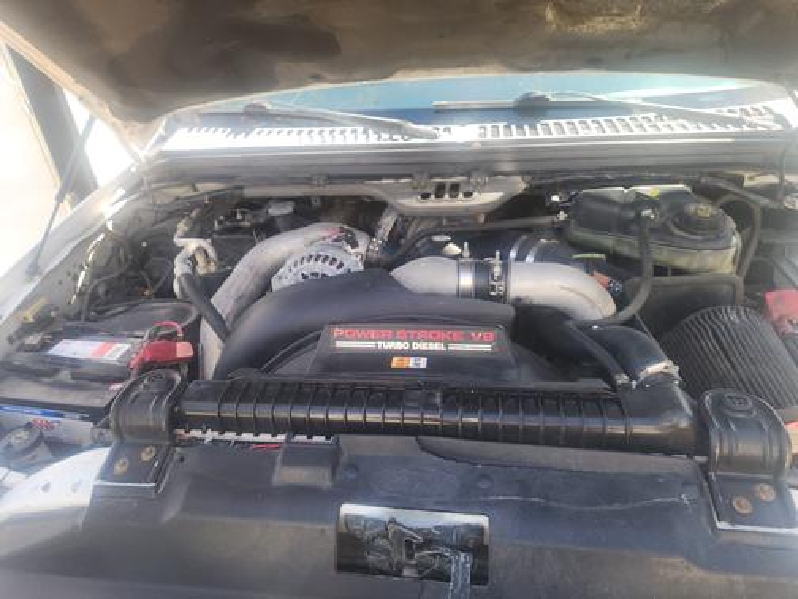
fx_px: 530
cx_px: 399
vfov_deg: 58.9
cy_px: 300
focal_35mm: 23
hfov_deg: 73.9
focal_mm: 6.4
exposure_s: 1/120
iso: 25
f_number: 1.8
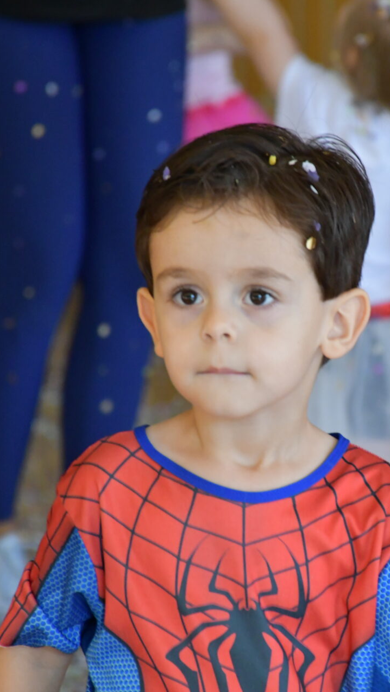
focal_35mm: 331
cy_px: 347
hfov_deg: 3.7
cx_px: 302
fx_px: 6084
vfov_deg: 6.5
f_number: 5.6
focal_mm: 140
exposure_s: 1/400
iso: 3200
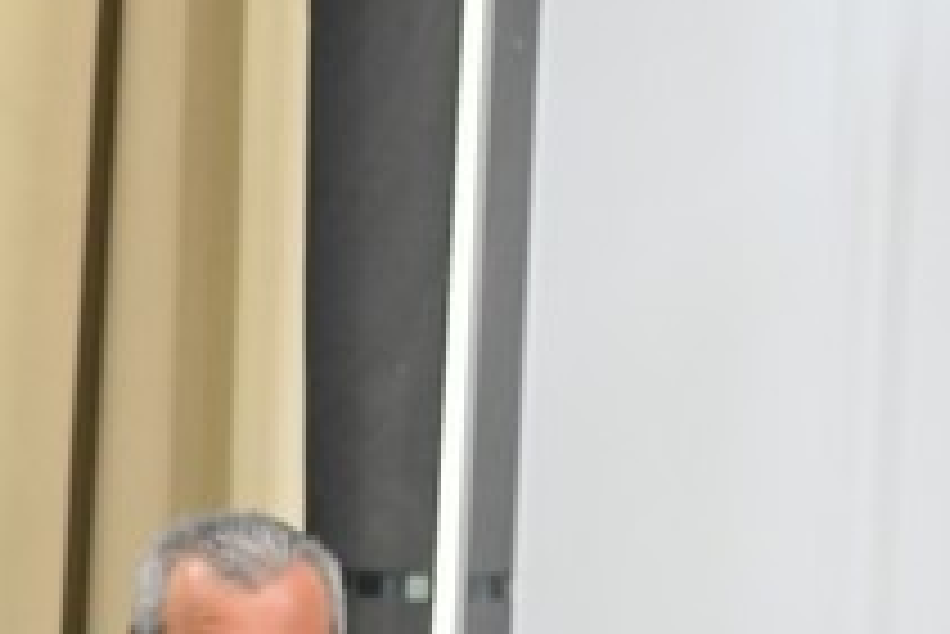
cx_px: -734
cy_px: 938
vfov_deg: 4.0
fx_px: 9004
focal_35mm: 341
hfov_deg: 5.9
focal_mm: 90
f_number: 2.8
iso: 3200
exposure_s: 1/320
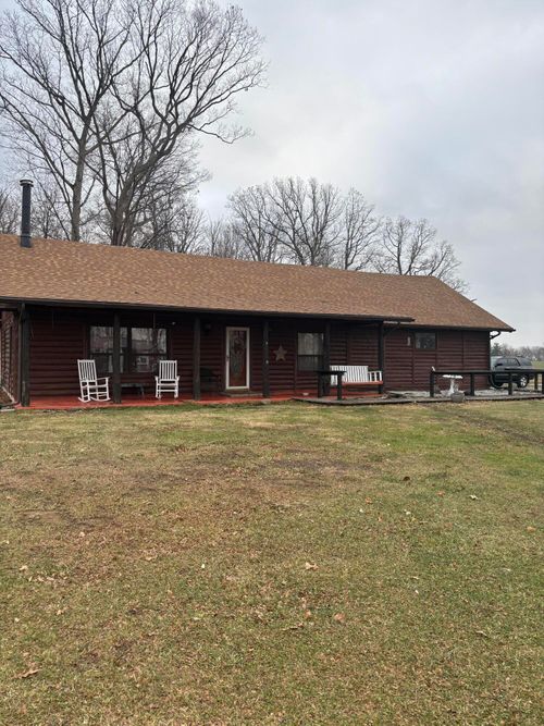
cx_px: 272
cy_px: 363
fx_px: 545
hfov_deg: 53.0
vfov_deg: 67.3
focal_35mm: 26
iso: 50
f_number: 1.6
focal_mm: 5.96
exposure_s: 1/818
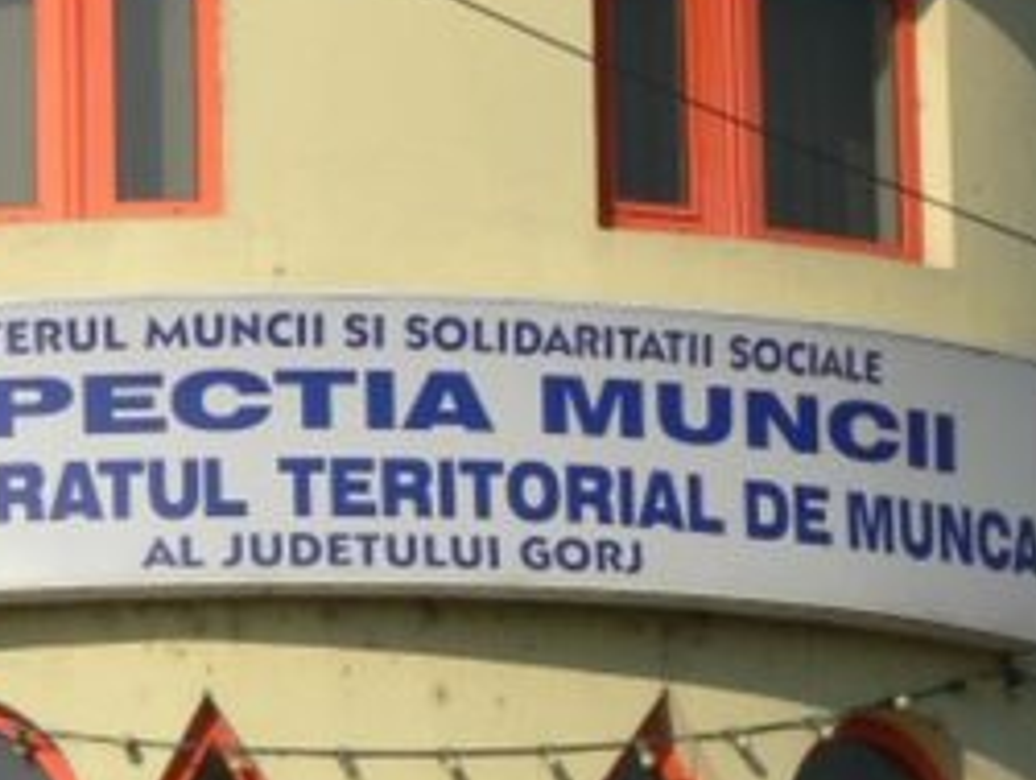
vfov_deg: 3.7
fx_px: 12138
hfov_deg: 4.9
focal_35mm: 405
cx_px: 219
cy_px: 394
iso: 64
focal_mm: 31.6
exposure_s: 1/640
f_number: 5
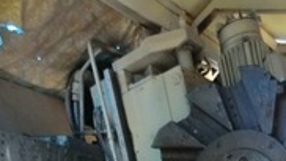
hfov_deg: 29.2
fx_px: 546
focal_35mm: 72
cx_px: 192
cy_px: 388
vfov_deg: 12.8
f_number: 3.2
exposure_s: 1/60
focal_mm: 4.3
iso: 250
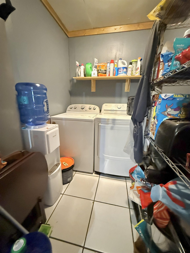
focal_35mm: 14
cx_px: 95
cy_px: 126
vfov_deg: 102.1
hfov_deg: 85.7
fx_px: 102
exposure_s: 1/60
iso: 1250
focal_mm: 2.22
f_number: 2.2
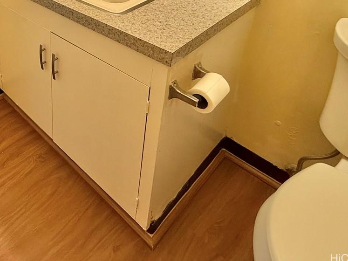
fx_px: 302
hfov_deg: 51.9
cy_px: -17
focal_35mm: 30
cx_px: 27
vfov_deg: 39.5
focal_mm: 2.22
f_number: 2.2
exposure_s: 1/120
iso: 160
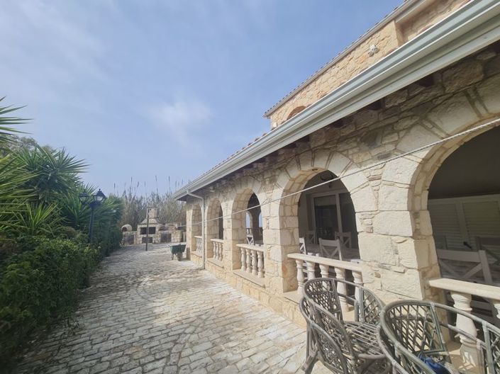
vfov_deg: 89.9
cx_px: 250
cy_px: 187
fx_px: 188
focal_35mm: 13
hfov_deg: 106.2
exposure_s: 1/2616
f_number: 2.2
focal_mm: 2.2
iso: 64
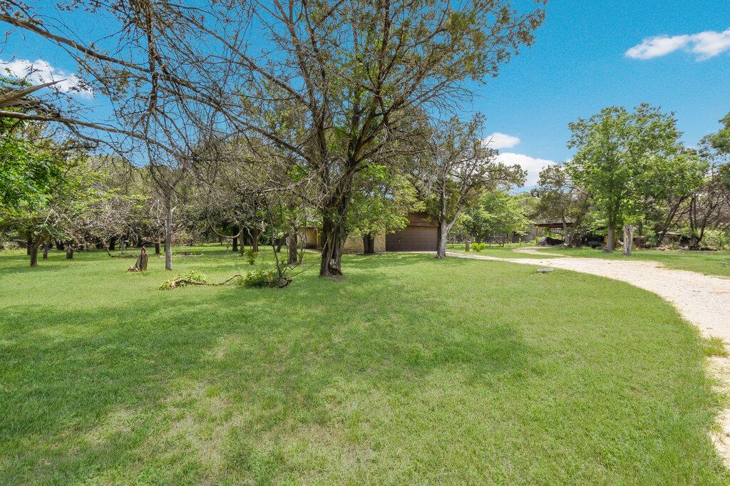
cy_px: 243
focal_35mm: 15
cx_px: 365
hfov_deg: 100.4
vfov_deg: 77.3
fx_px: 304
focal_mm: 10
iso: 200
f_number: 8
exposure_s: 1/400
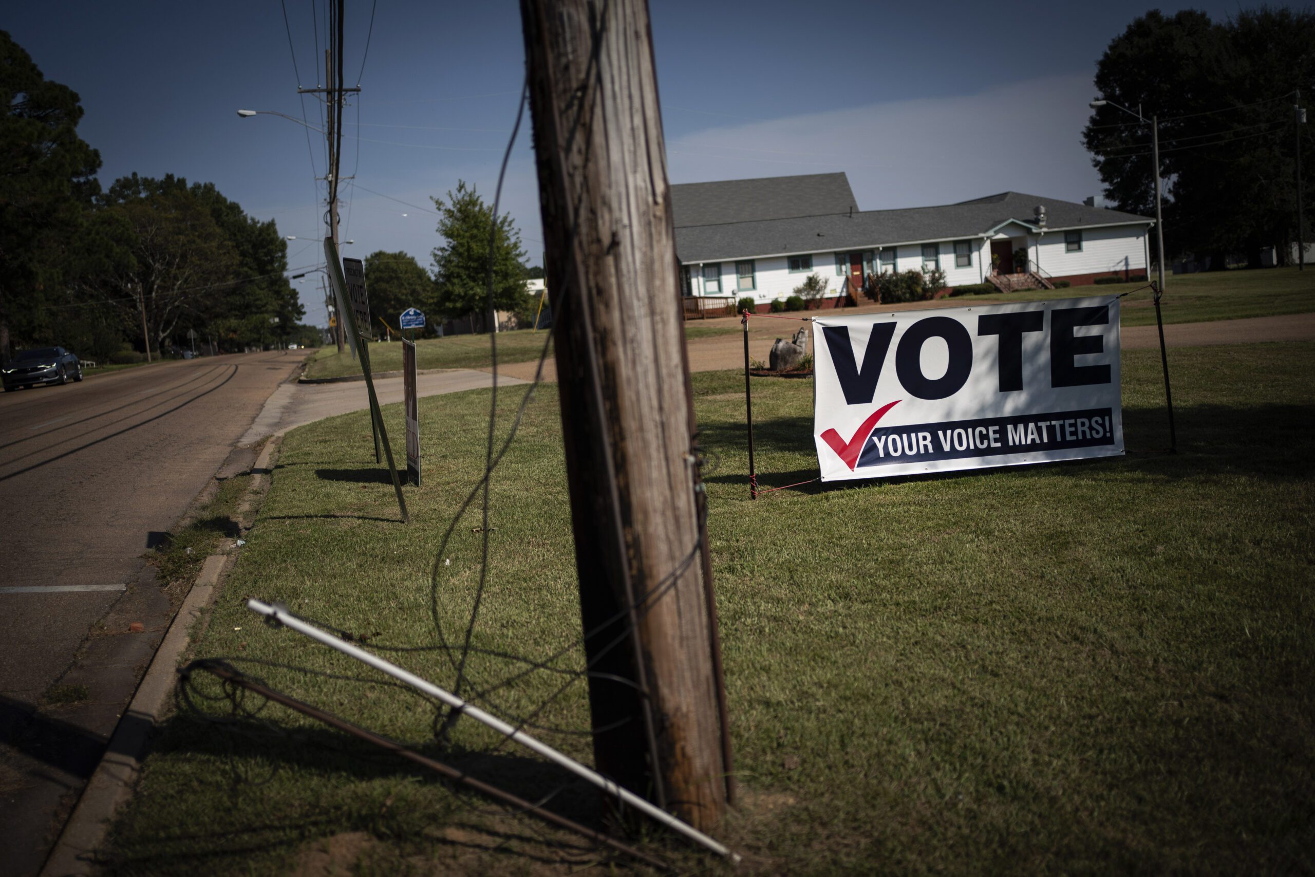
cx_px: 658
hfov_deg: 54.4
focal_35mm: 35
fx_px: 1278
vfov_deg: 37.9
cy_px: 438
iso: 100
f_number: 1.8
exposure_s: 1/8000
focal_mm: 35
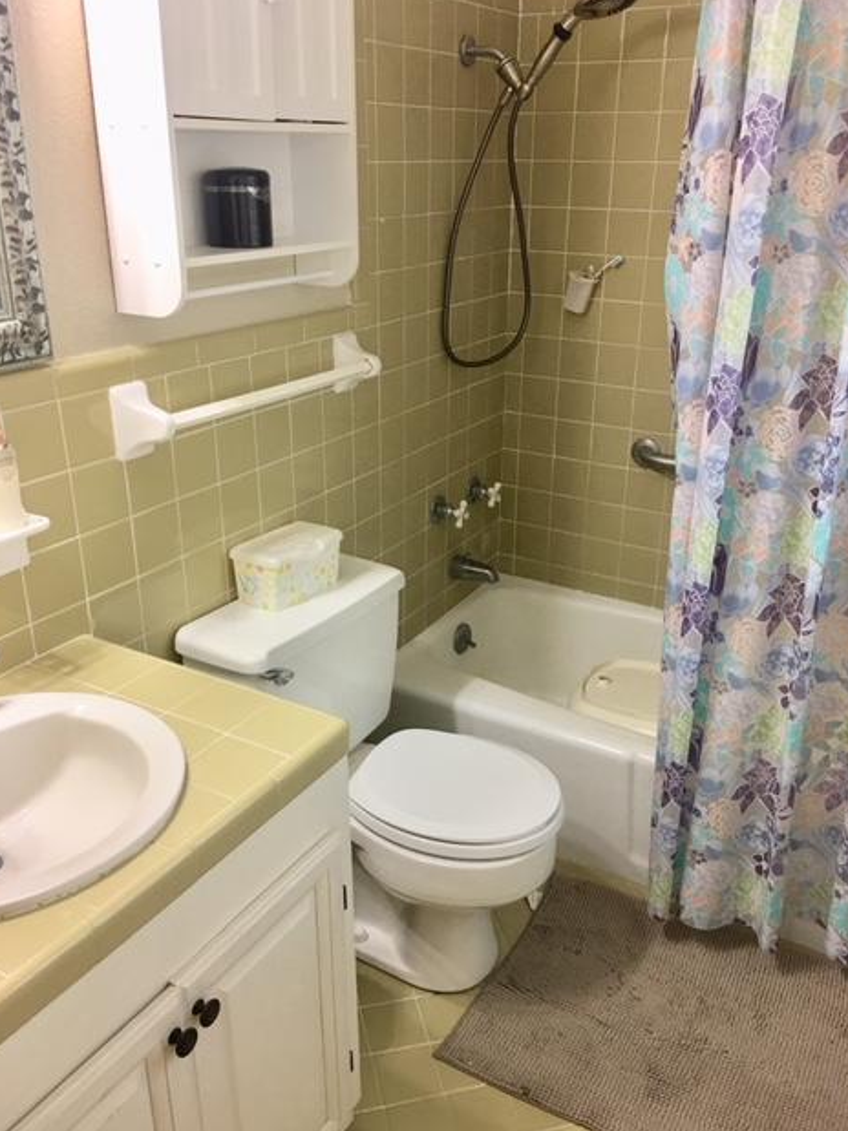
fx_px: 980
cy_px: 576
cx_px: 429
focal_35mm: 30
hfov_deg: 46.8
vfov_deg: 60.0
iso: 32
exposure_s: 1/15
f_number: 2.2
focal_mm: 4.15
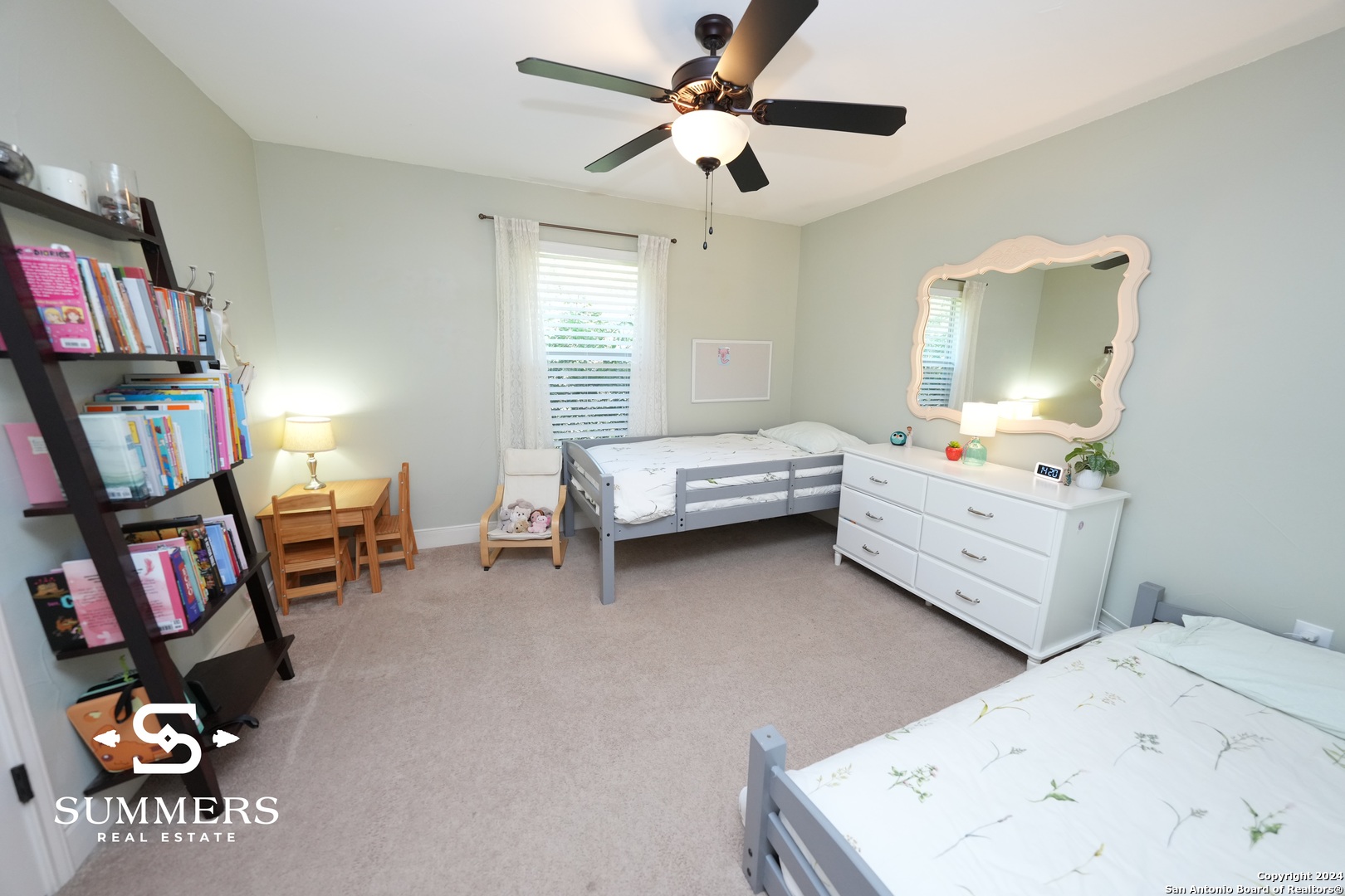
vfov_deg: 90.0
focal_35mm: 12
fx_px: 448
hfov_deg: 112.6
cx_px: 672
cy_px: 448
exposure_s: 1/160
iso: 1600
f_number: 3.5
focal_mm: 12
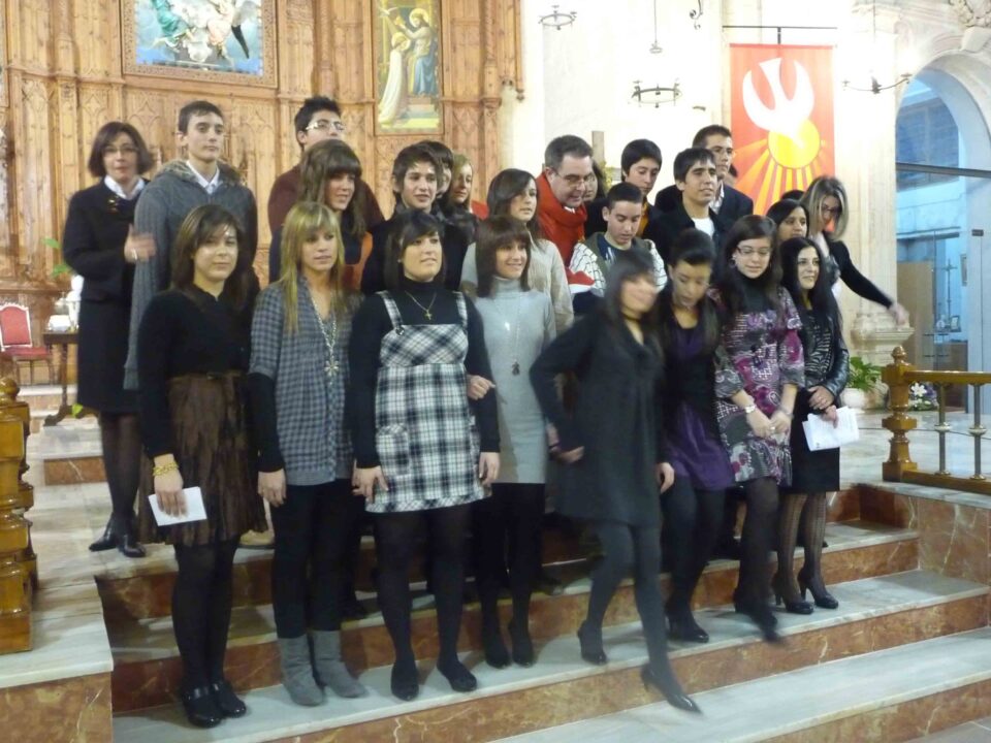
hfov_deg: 56.8
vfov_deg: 44.2
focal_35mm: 32
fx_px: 916
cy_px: 372
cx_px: 496
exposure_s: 1/13
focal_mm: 5.3
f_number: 3.5
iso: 800
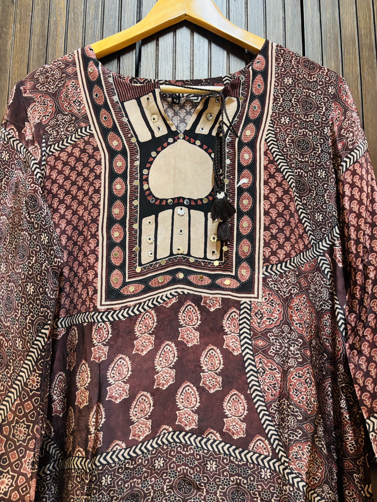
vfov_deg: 67.3
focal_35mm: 26
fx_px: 378
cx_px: 188
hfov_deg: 53.1
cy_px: 251
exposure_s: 1/33
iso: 500
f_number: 1.6
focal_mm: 5.96
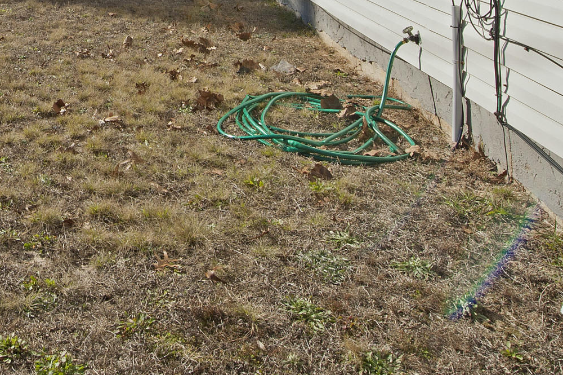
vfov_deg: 26.5
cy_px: -126
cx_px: 8
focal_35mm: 42
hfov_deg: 40.9
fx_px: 656
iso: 250
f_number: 13
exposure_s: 1/320
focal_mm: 14
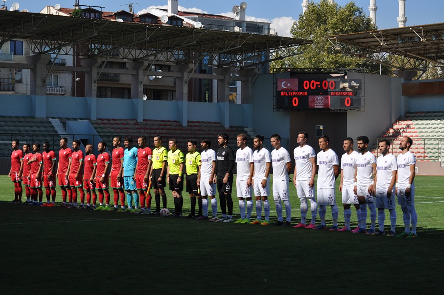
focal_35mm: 82
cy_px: 148
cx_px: 222
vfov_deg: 16.5
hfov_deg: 24.6
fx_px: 1016
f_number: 7.1
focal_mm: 55
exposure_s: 1/1600
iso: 400
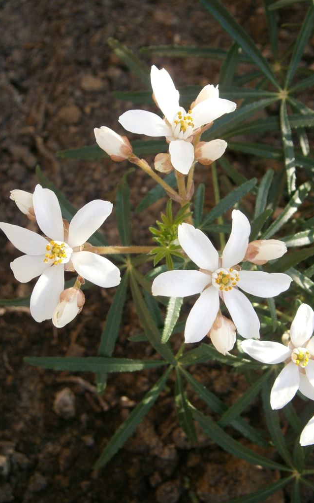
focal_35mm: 50
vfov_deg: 40.3
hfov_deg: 25.8
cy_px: 252
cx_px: 163
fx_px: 684
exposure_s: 1/250
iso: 125
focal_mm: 8.3
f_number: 3.4
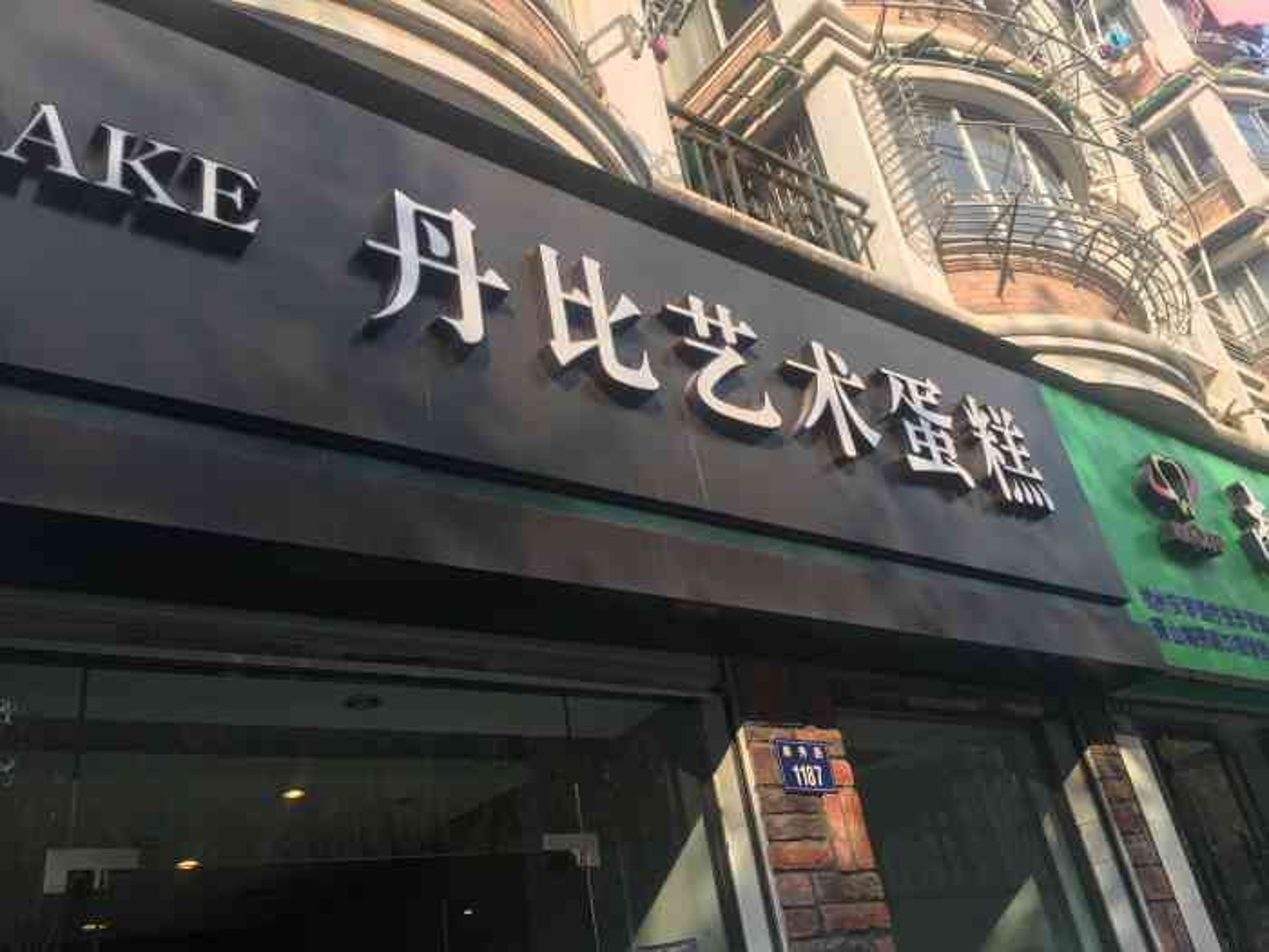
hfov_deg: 61.7
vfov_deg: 48.2
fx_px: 1063
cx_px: 634
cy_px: 476
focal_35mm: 29
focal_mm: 4.15
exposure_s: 1/538
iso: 25
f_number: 2.2
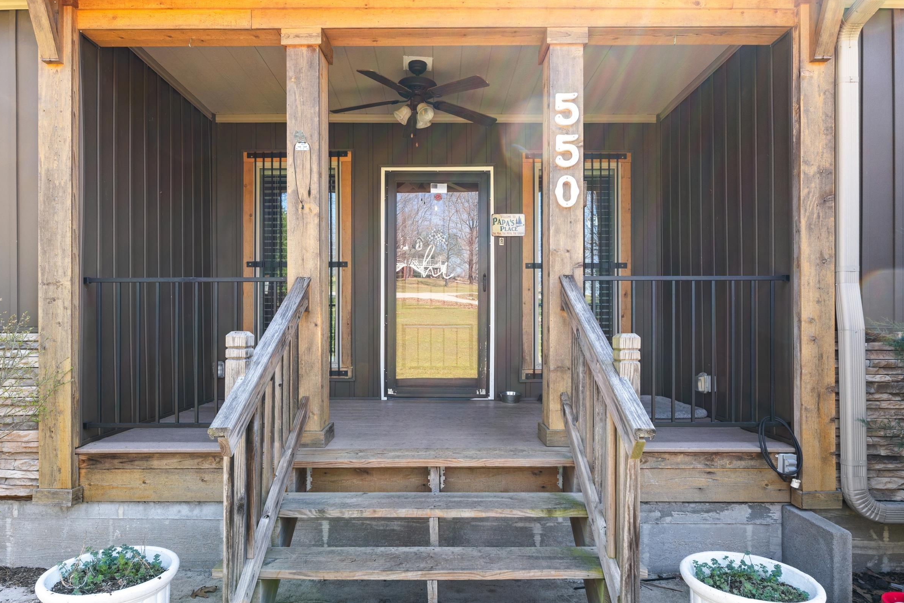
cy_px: 302
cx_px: 429
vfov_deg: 60.6
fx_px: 515
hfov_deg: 82.4
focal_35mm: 21
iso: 200
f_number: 9
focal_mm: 13
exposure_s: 1/10
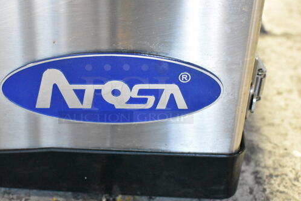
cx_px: 126
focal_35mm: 48
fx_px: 402
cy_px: 92
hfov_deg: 40.9
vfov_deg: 28.1
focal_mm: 26
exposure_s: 1/160
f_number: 6.3
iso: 6400
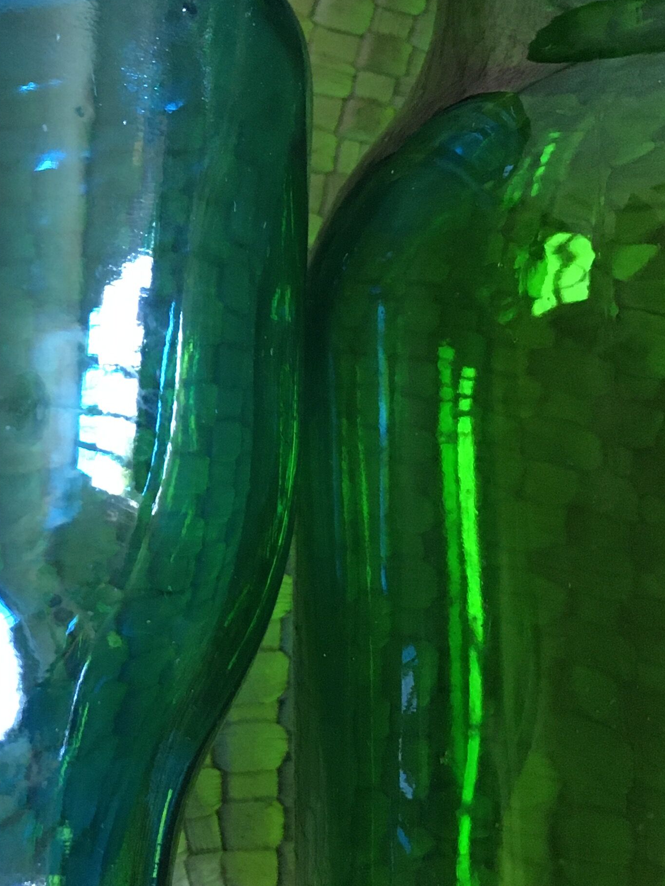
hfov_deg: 21.8
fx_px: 1640
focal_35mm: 64
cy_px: 329
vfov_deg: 30.1
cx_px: -57
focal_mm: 4.15
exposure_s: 1/20
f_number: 2.2
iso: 200
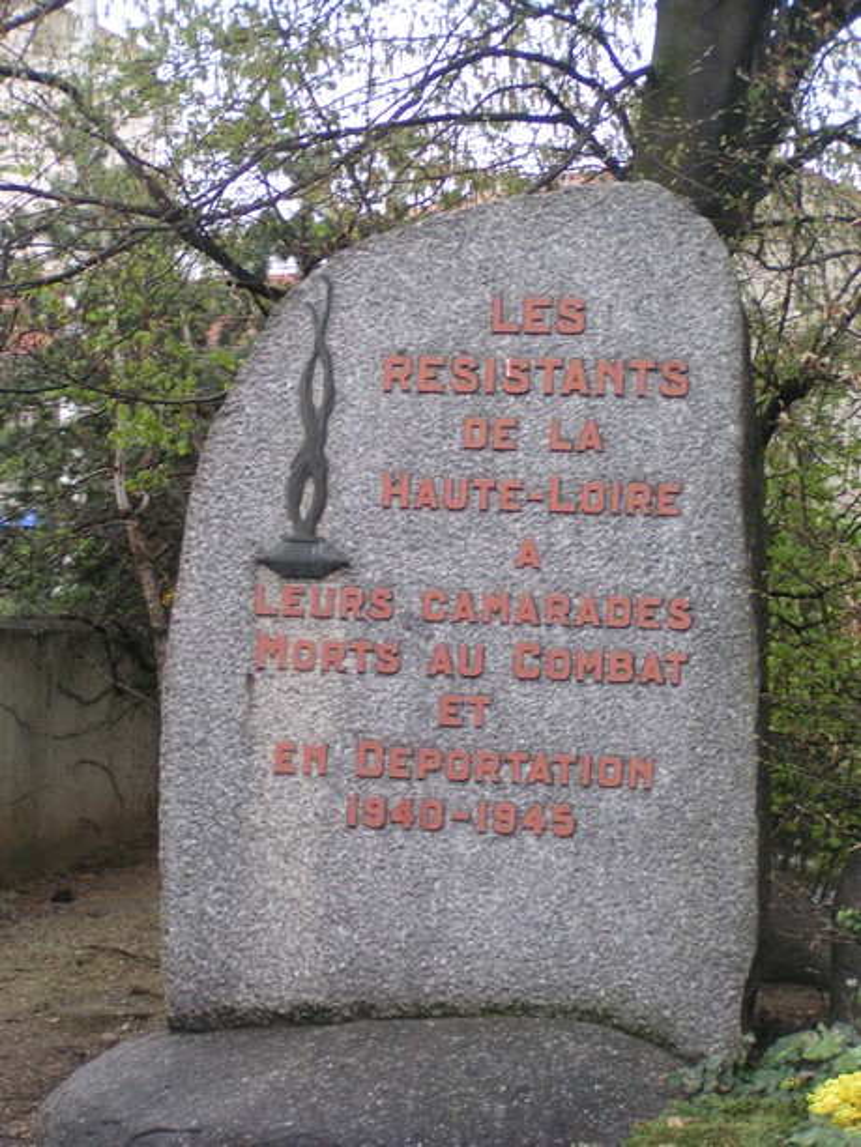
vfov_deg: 18.9
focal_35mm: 104
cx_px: 430
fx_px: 3448
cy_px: 574
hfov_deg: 14.2
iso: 200
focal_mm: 15.9
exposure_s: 1/60
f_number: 3.5
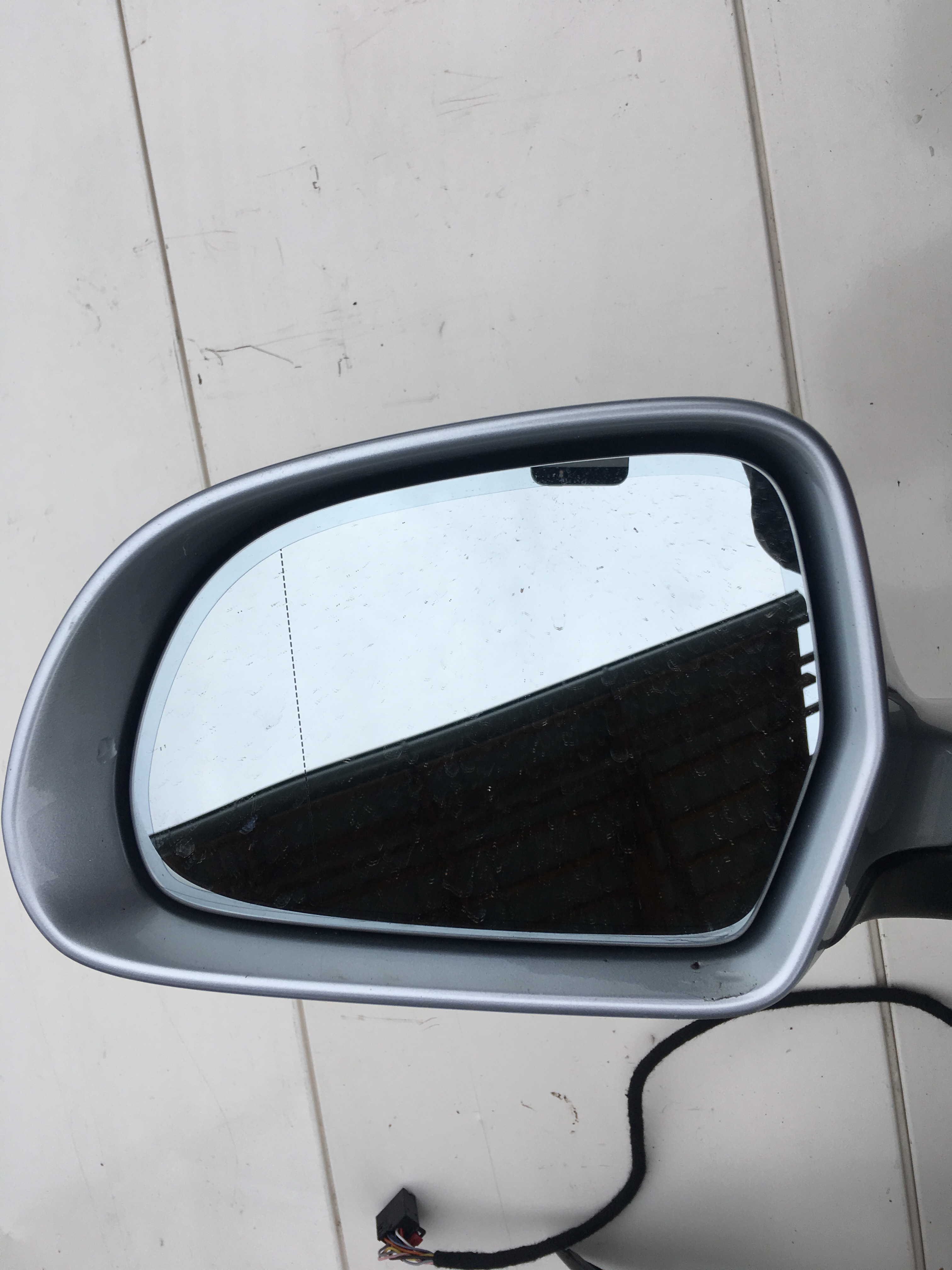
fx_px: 1063
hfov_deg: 48.2
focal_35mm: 29
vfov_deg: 61.7
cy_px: 635
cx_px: 476
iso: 25
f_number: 2.2
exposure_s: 1/1183
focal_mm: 4.15
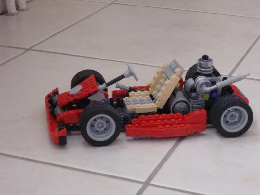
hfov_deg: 22.0
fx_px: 668
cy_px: 98
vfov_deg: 16.6
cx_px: 130
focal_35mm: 89
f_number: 4.8
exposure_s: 1/80
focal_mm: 15.7
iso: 1600
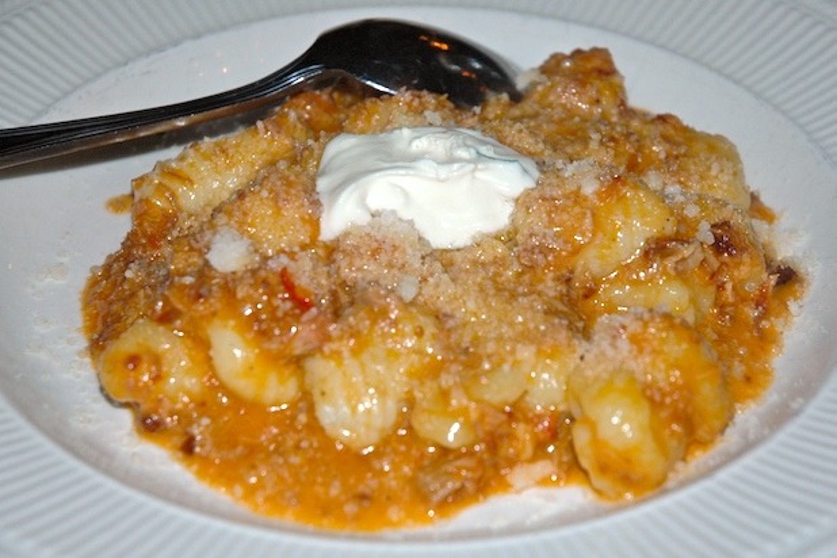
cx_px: 418
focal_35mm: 105
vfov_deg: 13.0
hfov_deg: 19.5
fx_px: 2441
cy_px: 279
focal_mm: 70
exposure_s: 1/60
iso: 800
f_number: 4.5
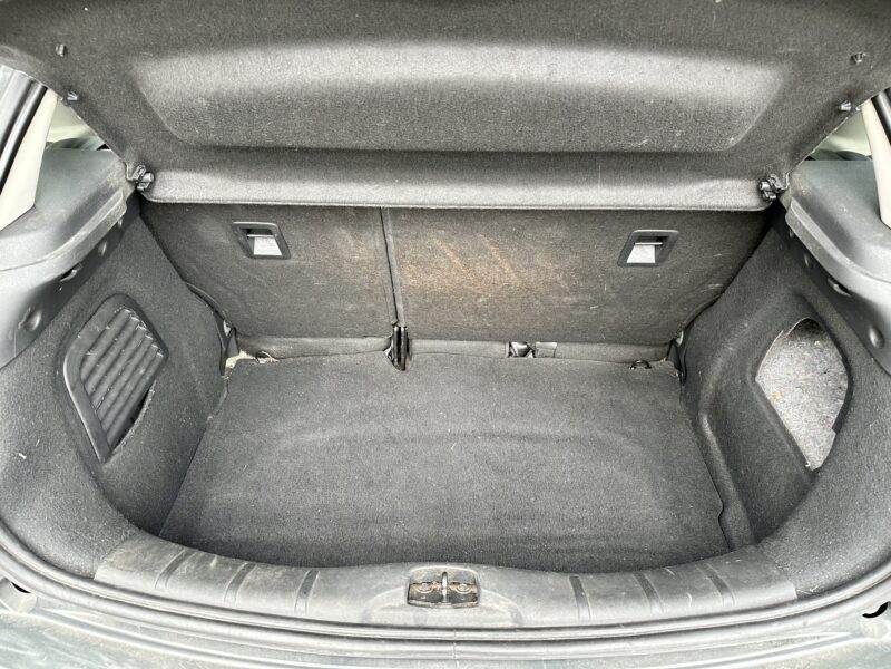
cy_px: 334
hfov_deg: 71.6
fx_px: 618
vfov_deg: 56.8
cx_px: 446
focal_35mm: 24
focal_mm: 6.86
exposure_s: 1/121
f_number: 1.78
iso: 125
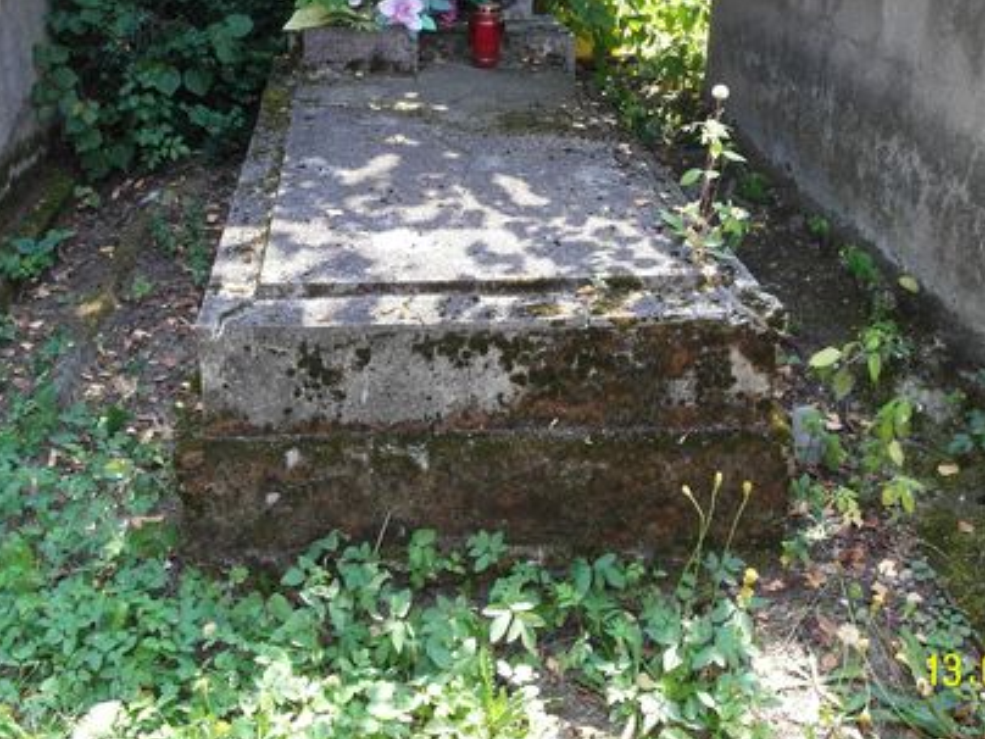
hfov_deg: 48.9
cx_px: 449
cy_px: 207
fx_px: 1081
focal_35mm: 38
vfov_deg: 37.0
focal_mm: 5.2
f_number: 3.4
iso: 100
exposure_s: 1/90
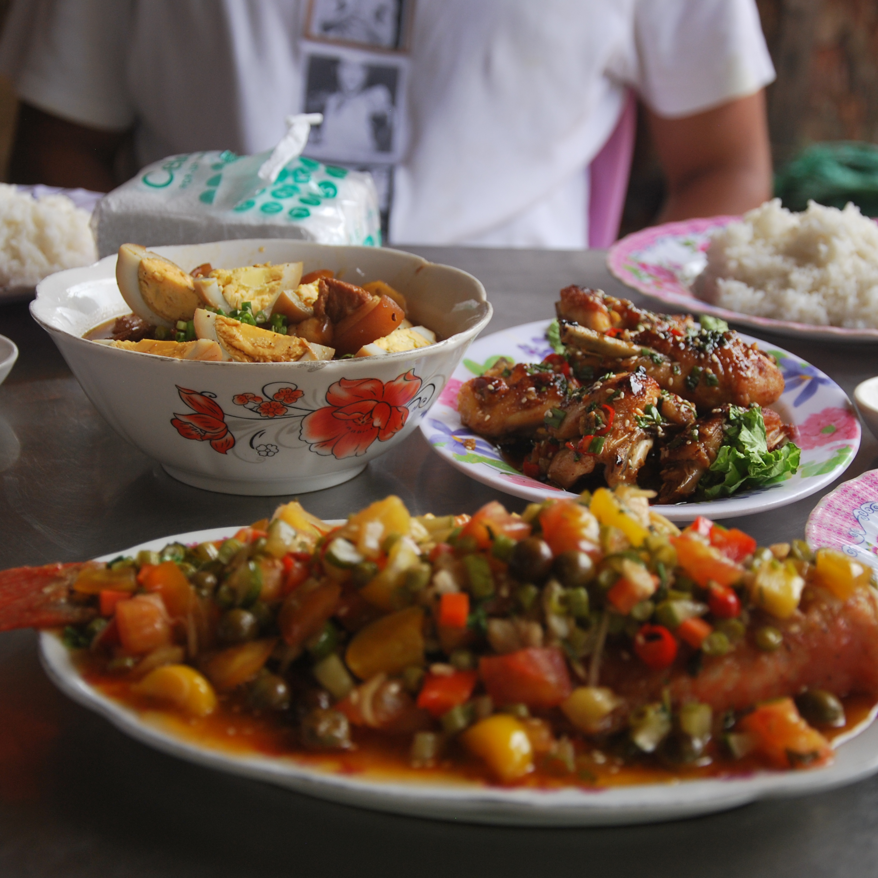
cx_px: 466
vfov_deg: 23.7
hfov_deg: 23.7
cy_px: 440
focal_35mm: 73
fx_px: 2095
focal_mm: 38
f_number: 4.5
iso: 200
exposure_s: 1/160
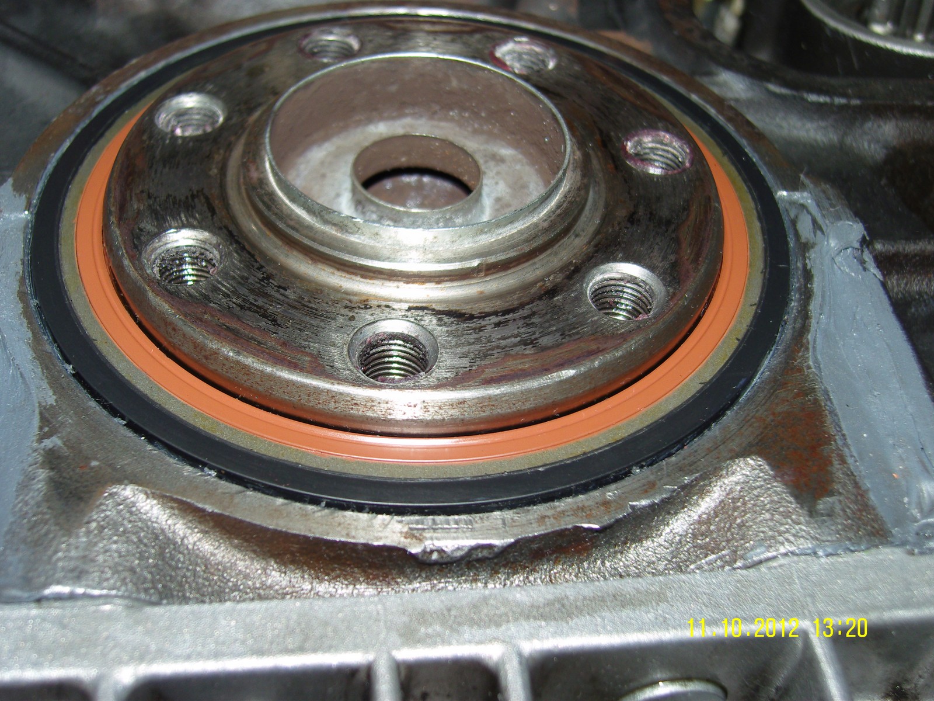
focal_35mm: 44
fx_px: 1187
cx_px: 467
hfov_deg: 42.9
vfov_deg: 32.9
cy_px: 350
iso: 100
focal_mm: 9.4
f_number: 3.1
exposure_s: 1/40
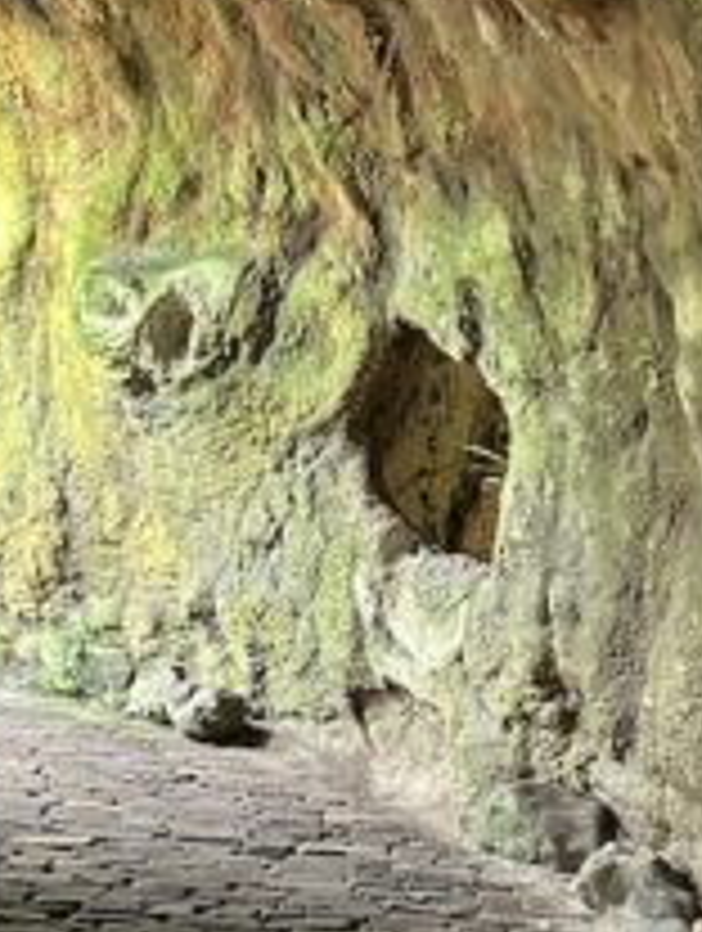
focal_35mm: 79
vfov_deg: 24.7
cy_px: 450
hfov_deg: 18.6
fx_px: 2130
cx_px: 205
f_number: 1.5
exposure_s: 1/60
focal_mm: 5.7
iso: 500
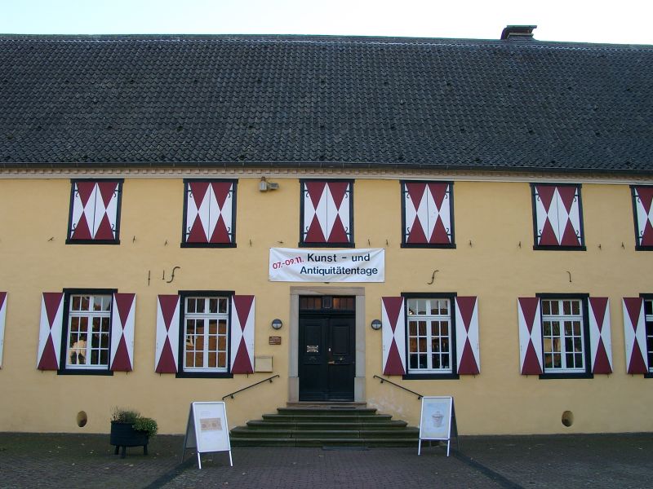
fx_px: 641
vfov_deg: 41.8
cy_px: 244
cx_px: 326
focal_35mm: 34
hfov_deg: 54.0
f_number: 4
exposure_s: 1/115
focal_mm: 7.13
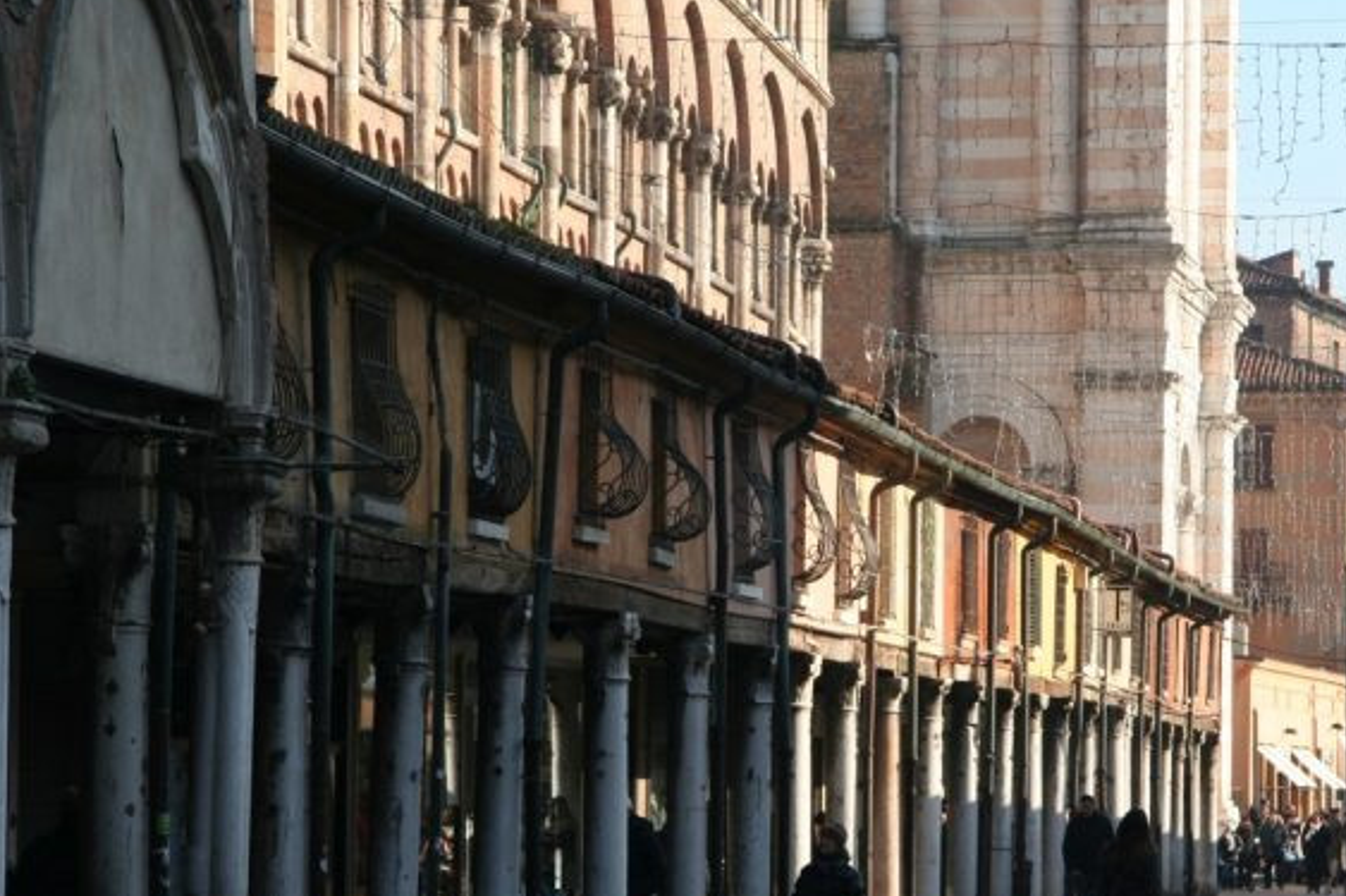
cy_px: 588
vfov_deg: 8.7
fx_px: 5868
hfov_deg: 13.1
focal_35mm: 157
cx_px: 839
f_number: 8
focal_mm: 72
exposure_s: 1/160
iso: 100
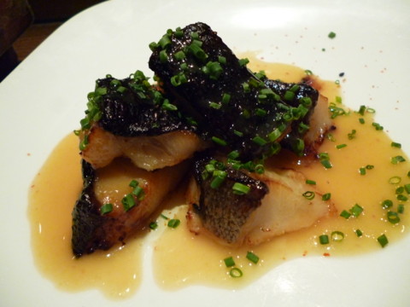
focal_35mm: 28
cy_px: 154
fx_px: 332
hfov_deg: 63.4
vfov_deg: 49.7
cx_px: 205
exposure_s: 1/30
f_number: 3.1
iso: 500
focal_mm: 5
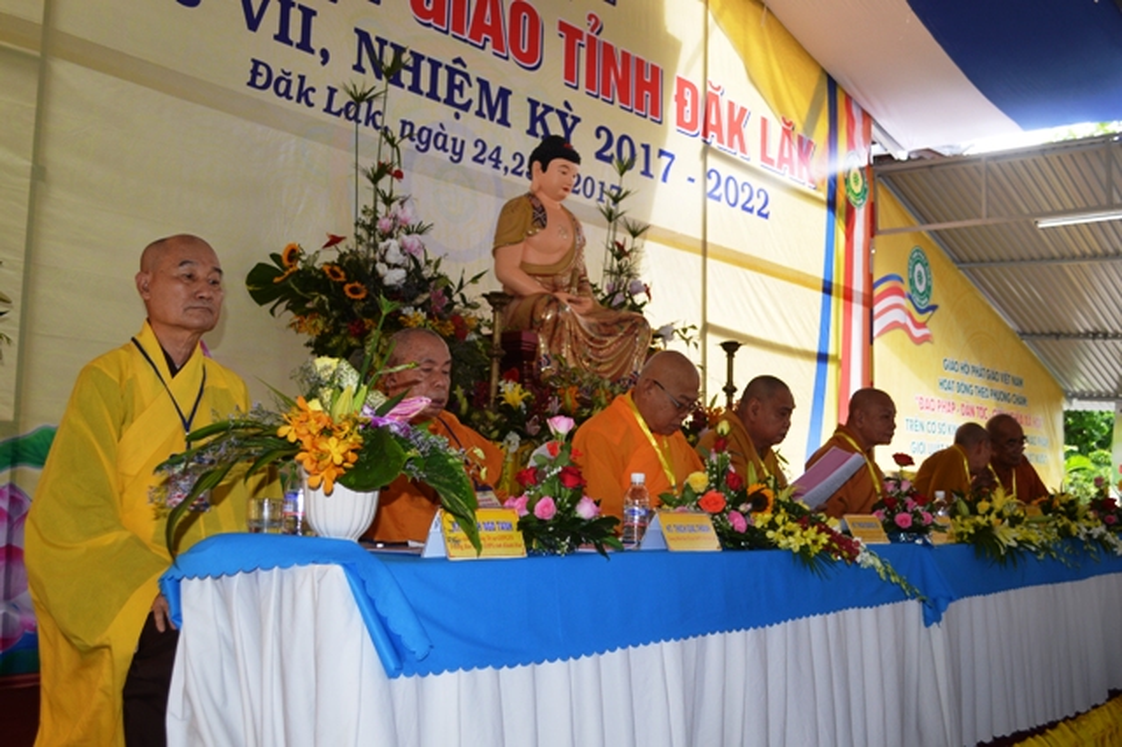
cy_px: 374
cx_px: 561
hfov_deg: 53.2
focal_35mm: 36
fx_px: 1121
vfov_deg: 36.8
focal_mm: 24
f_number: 4
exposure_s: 1/125
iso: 280
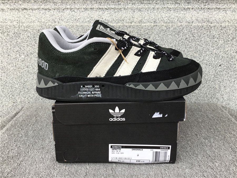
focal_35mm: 31
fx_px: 212
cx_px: 118
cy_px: 89
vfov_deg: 45.4
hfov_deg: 58.4
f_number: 2.4
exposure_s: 1/50
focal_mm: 3.3
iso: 25
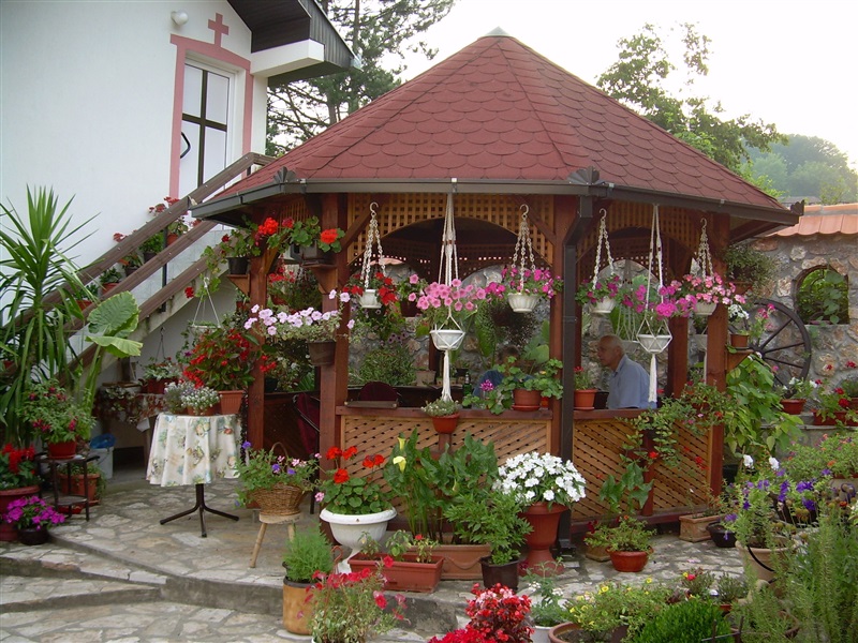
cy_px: 322
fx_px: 942
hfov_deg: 49.0
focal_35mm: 38
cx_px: 429
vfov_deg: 37.7
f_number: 2.8
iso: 50
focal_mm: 6.3
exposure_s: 1/92.5
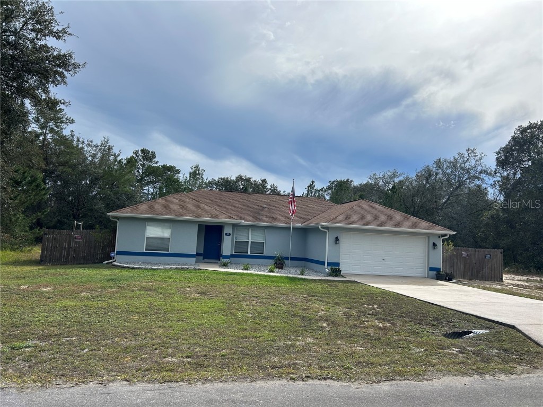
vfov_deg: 53.1
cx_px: 272
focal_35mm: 26
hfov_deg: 67.3
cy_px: 204
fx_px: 408
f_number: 1.5
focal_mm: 5.7
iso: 50
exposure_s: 1/5882
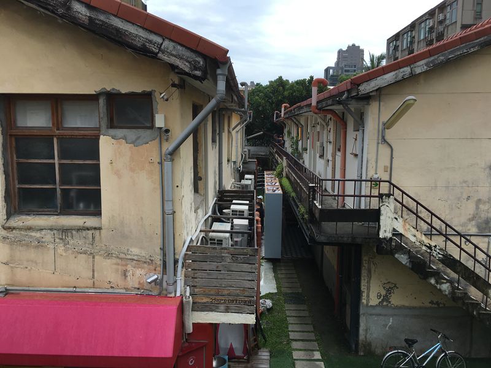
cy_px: 184
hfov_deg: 61.7
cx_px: 246
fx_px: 411
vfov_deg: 48.2
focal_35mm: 29
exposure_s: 1/916
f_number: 2.2
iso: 25
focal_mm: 4.15
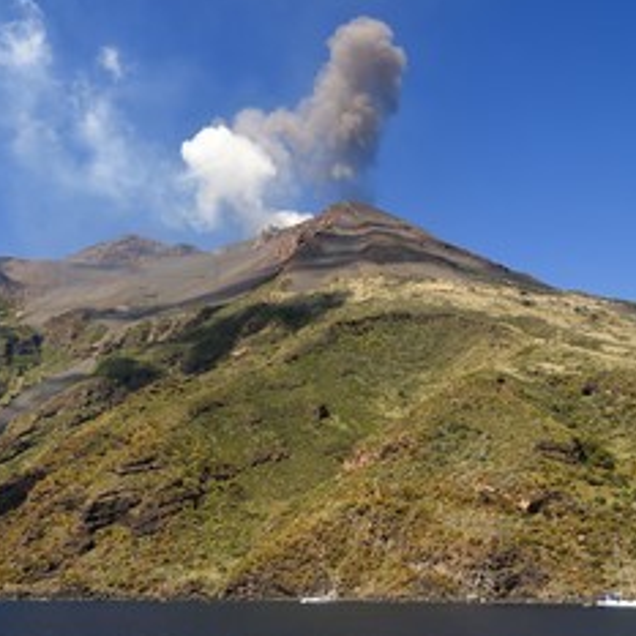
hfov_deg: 34.6
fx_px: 1019
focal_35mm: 49
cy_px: 317
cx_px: 363
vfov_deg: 34.7
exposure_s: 1/800
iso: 200
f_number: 8
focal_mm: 32
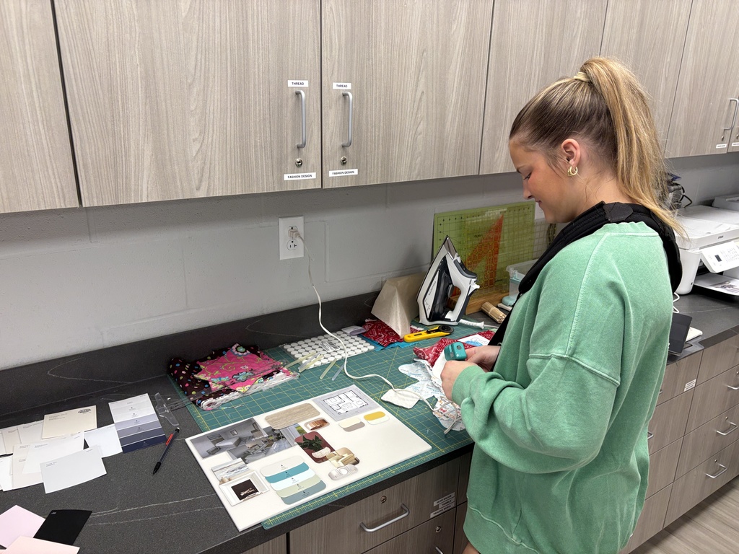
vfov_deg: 53.1
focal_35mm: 26
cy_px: 277
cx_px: 370
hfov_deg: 67.3
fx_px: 555
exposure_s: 1/120
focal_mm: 5.96
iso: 100
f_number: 1.6
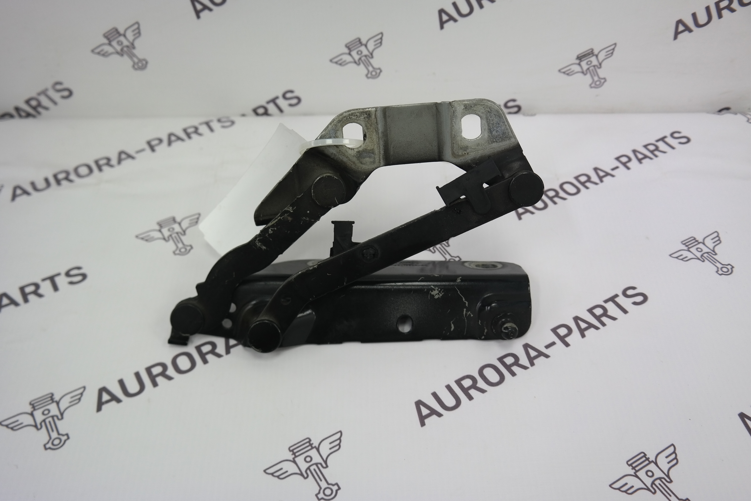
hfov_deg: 53.1
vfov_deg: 36.9
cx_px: 376
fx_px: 751
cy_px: 250
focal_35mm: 36
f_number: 4
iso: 200
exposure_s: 1/100
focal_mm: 24
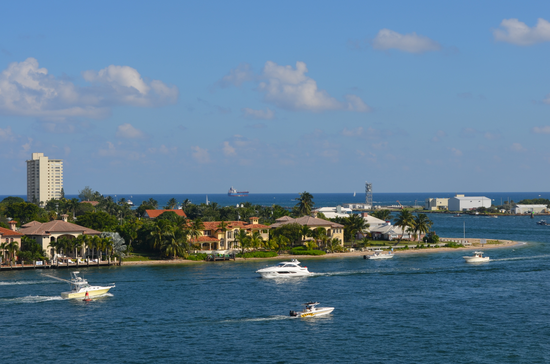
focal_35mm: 82
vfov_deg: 16.5
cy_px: 182
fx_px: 1258
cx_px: 275
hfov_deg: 24.7
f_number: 9
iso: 100
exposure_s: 1/320
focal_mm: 55
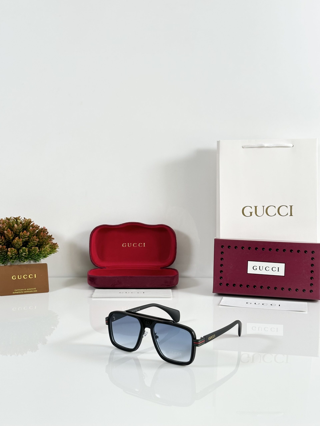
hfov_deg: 30.3
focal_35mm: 48
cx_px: 160
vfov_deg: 39.7
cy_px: 213
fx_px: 592
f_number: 1.78
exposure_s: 1/121
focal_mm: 6.86
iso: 64
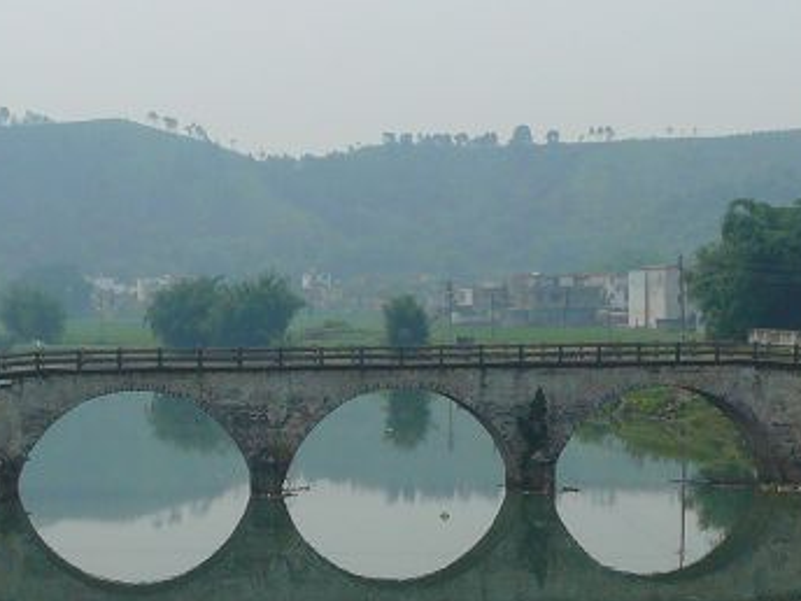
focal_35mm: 107
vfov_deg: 13.8
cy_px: 412
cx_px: 342
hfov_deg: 18.4
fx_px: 2476
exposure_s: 1/250
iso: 100
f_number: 10
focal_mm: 7.5
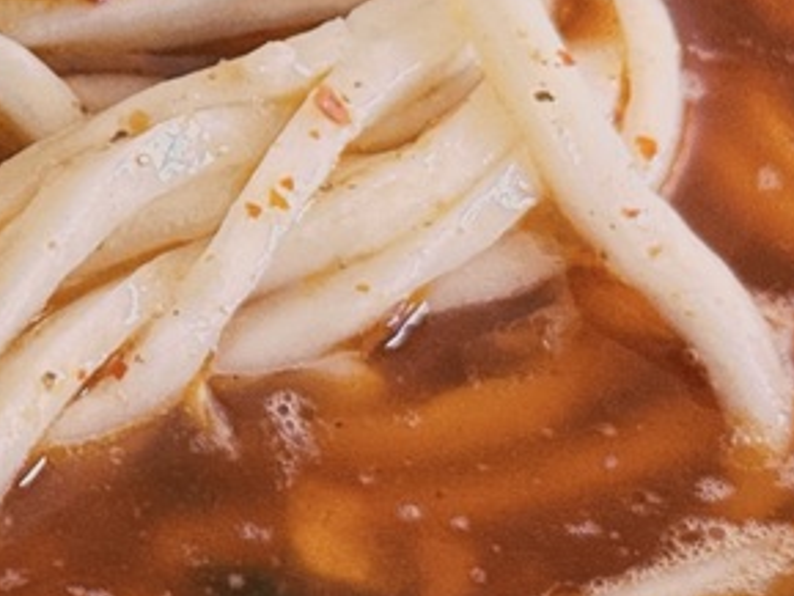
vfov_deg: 8.7
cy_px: 143
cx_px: -264
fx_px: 3901
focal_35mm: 170
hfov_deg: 11.3
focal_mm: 6.76
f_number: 1.78
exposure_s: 1/60
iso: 160
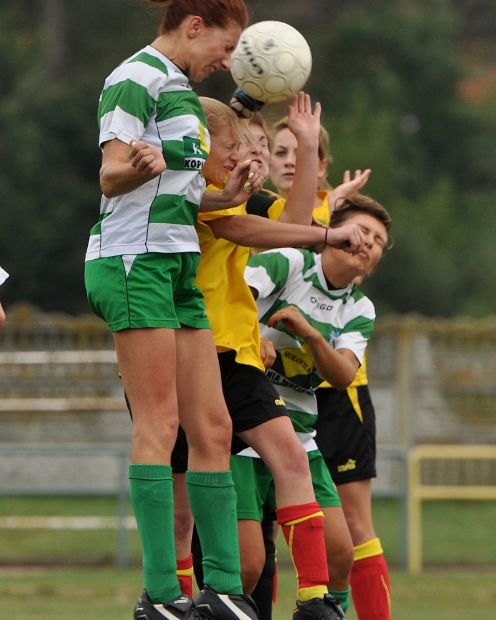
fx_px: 5927
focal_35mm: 323
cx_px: 248
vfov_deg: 6.0
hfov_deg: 4.8
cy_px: 301
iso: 200
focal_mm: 190
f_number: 4
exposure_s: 1/800
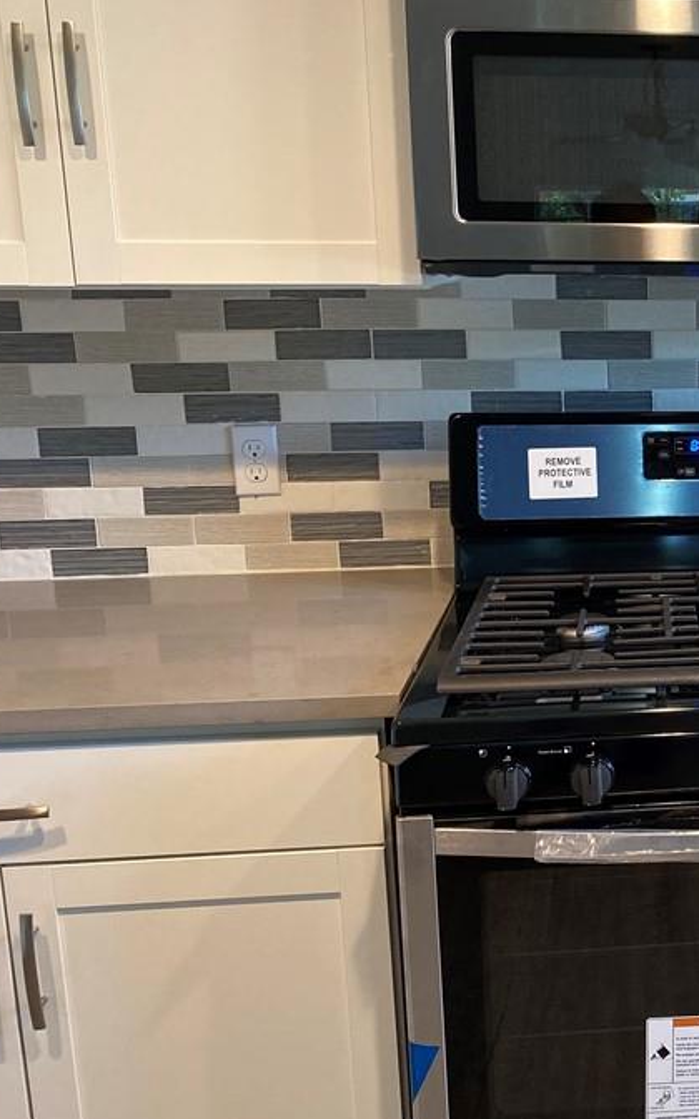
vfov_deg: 47.1
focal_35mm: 42
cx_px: 801
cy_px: 505
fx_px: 1280
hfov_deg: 27.5
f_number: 1.8
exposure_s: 1/60
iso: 200
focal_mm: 4.25
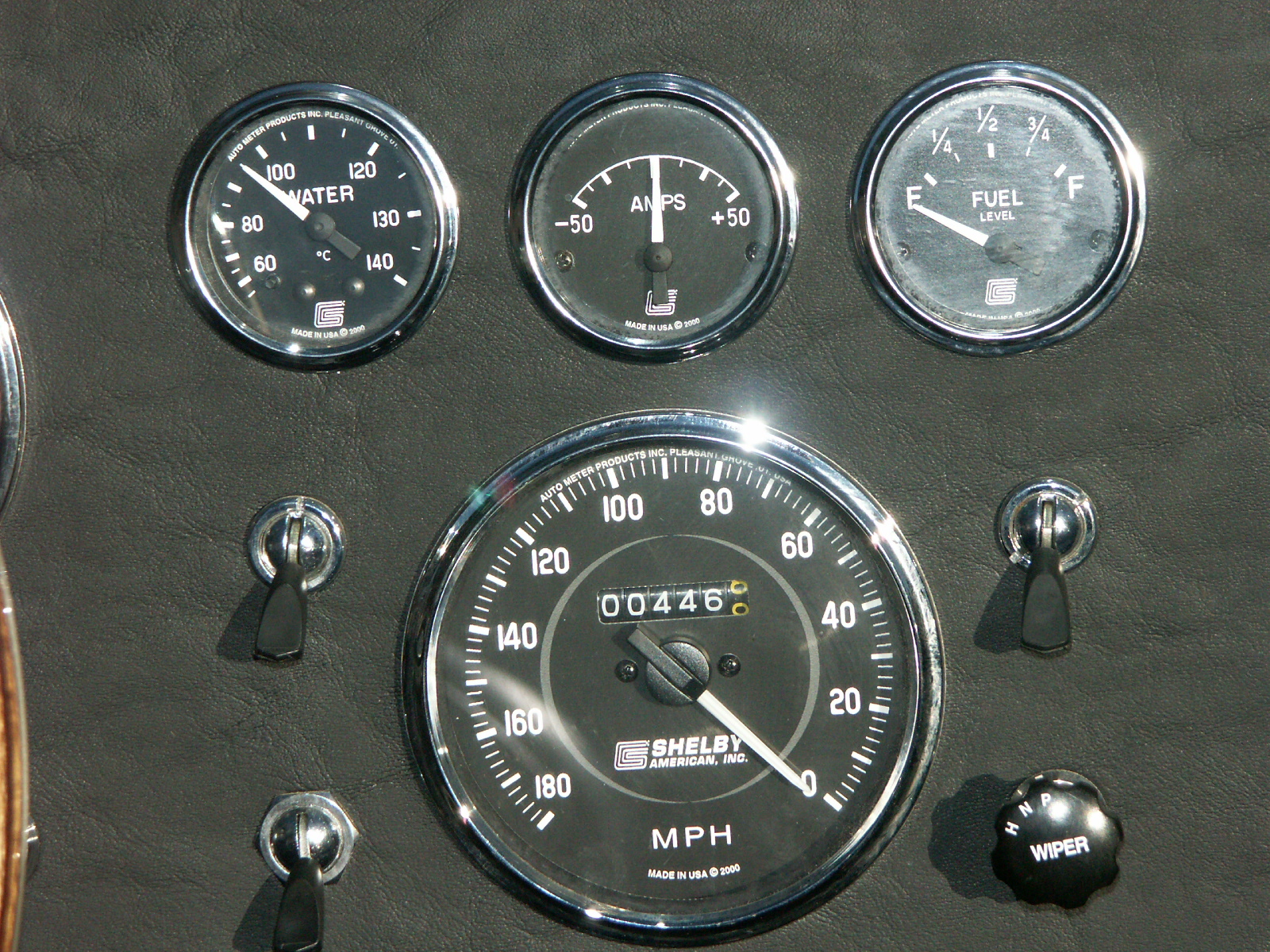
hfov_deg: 9.9
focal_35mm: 199
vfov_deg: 7.5
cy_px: 476
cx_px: 635
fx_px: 7301
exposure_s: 1/3200
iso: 200
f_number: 5
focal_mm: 50.48
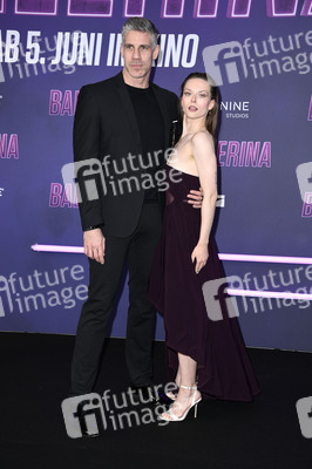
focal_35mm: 62
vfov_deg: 32.4
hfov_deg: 21.9
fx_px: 807
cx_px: 156
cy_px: 234
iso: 320
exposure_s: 1/200
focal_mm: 62
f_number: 5.6
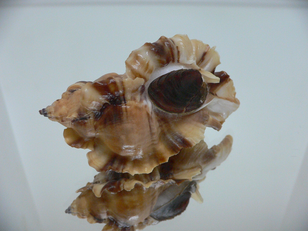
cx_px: 154
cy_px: 116
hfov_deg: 52.6
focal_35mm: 35
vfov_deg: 40.7
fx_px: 311
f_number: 2.8
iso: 200
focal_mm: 4.6
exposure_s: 1/50
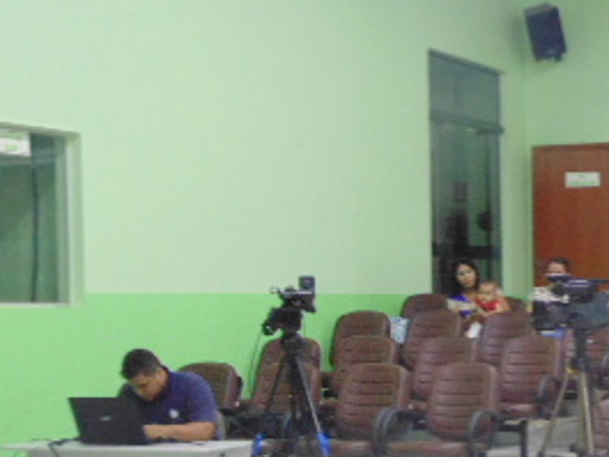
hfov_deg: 19.1
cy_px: 406
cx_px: 657
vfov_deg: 14.8
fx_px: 1742
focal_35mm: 99
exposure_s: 1/25
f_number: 3.6
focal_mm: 7.4
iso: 500
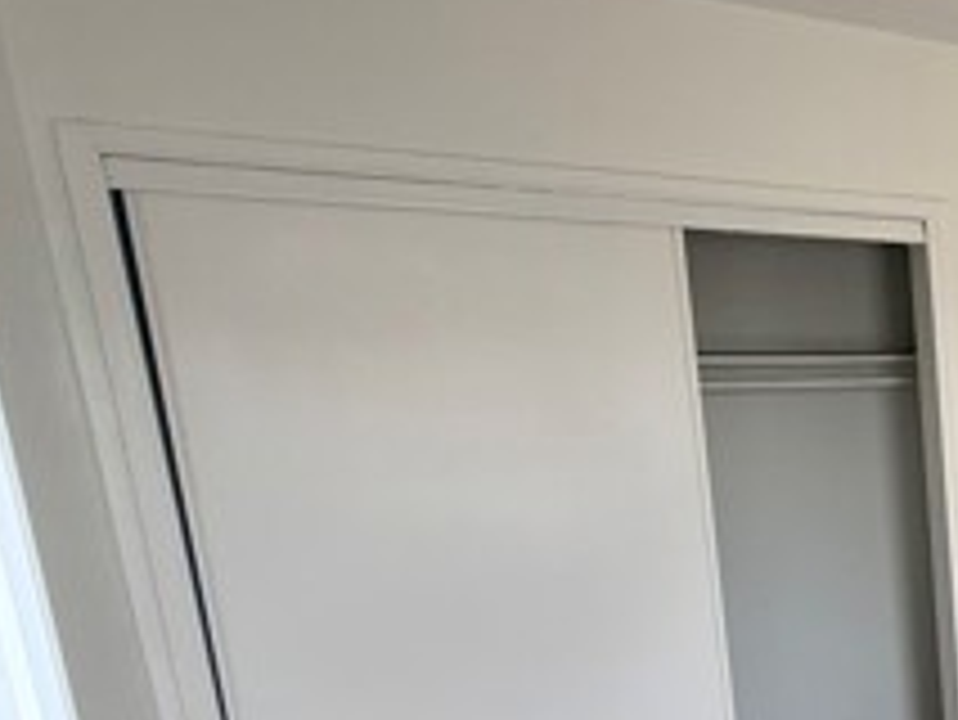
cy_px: 580
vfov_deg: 33.3
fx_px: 1163
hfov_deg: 29.9
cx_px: 1381
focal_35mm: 42
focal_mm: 2.22
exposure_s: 1/99
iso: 64
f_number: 2.2
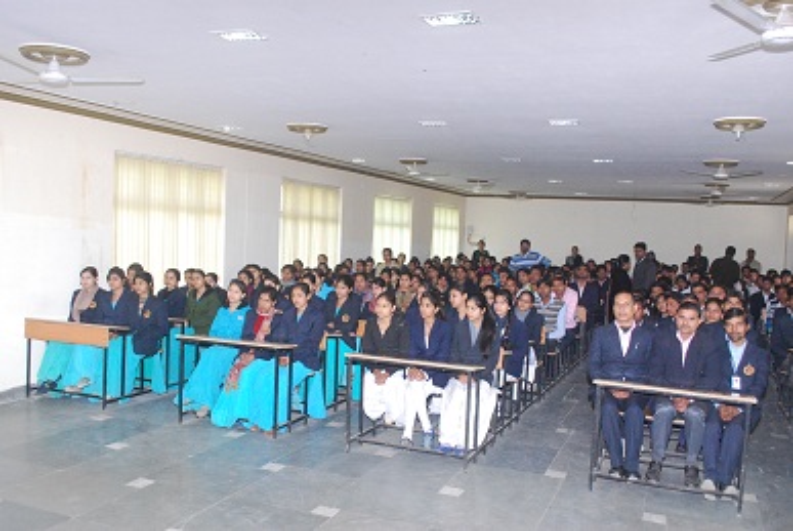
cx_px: 396
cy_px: 266
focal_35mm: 33
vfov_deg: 40.1
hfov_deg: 57.2
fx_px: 728
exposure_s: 1/125
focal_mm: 22
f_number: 5.6
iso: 1600
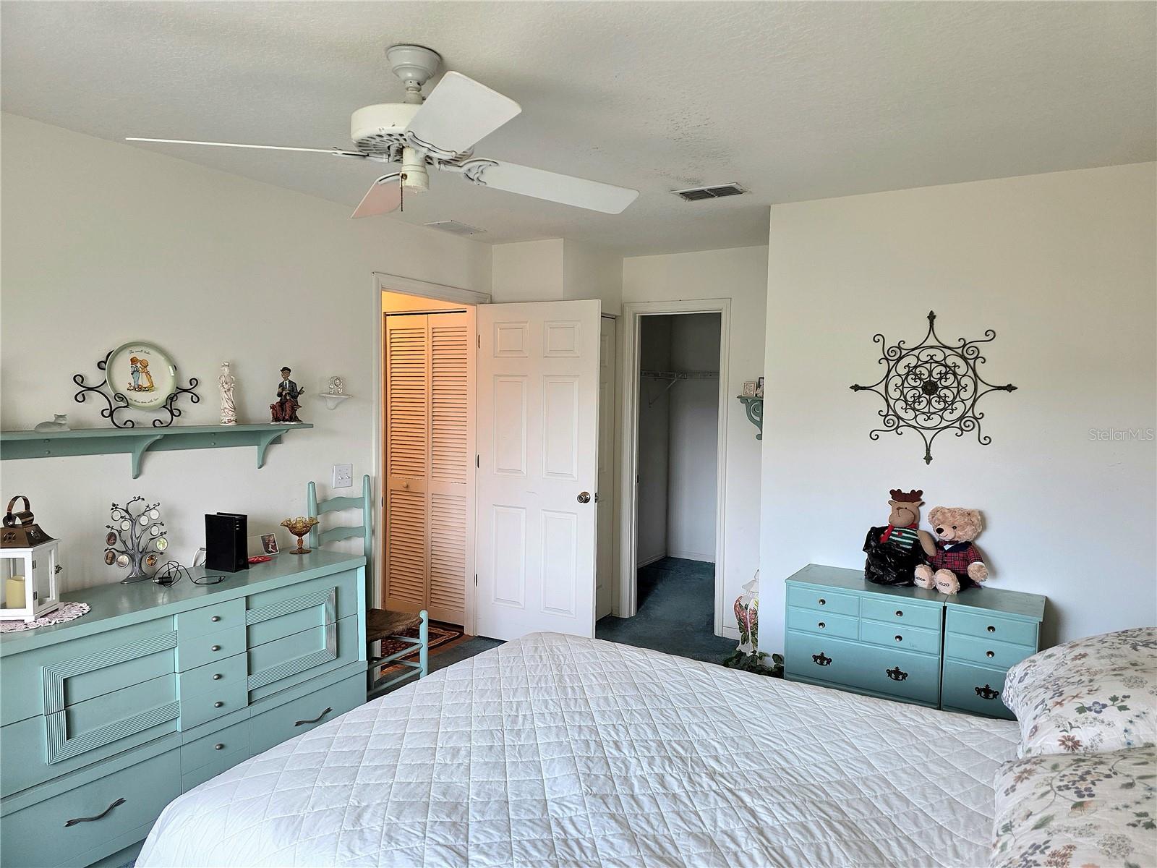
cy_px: 434
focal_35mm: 23
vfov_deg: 58.9
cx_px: 578
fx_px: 769
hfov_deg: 73.9
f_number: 1.7
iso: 200
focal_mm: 6.3
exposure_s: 1/120
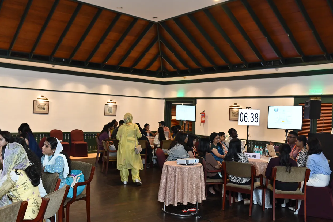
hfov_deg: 53.1
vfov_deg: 36.9
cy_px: 112
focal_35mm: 36
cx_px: 162
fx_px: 333
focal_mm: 35
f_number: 2.8
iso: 1250
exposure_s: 1/125
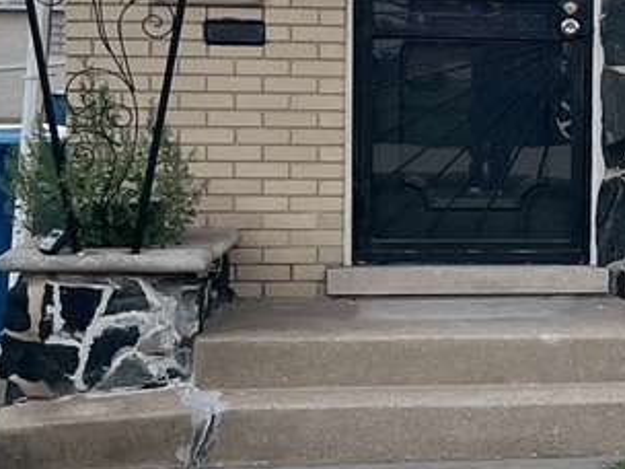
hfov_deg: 14.5
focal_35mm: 123
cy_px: 138
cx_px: 1030
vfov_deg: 12.0
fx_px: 2221
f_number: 1.6
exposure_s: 1/121
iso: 125
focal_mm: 5.1
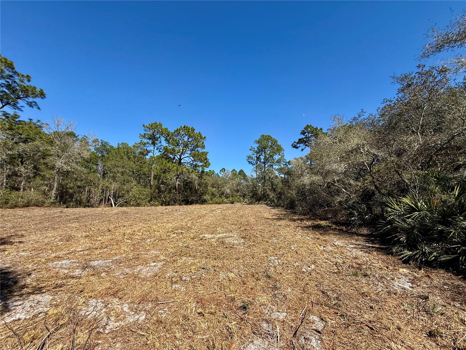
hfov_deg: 102.1
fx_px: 188
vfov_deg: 85.7
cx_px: 233
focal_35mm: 14
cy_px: 175
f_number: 2.2
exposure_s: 1/1613
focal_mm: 2.22
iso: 50
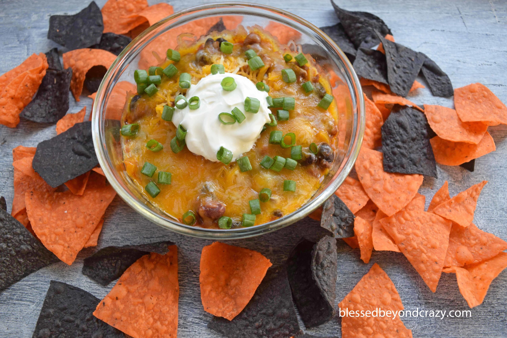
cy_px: 169
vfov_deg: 47.9
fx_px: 380
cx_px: 254
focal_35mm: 27
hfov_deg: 67.4
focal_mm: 18
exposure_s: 1/30
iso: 450
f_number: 5.6
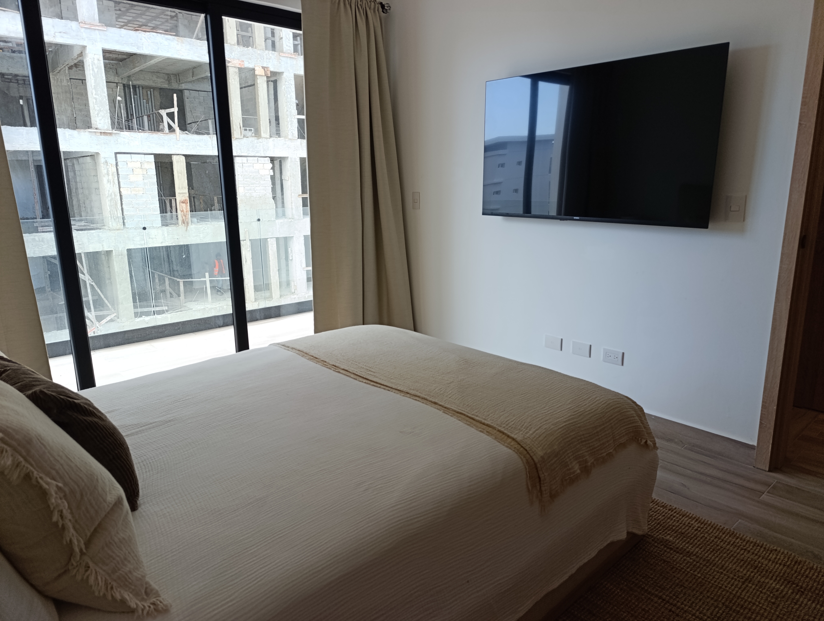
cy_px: 310
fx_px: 548
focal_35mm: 23
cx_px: 412
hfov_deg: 73.8
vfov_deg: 59.0
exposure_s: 1/100
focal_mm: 6.14
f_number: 1.6
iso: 100
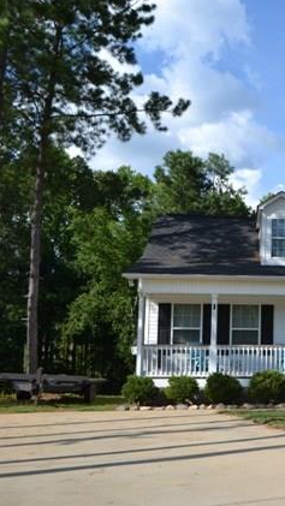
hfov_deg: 23.9
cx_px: 382
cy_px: 251
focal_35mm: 43
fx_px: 577
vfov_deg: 47.3
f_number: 7.1
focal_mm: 18
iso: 100
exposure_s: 1/200
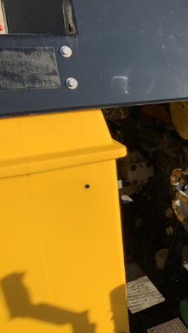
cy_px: 166
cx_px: 226
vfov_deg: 47.3
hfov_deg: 25.0
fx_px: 380
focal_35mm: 43
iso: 16
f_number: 1.8
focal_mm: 3
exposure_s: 1/1730
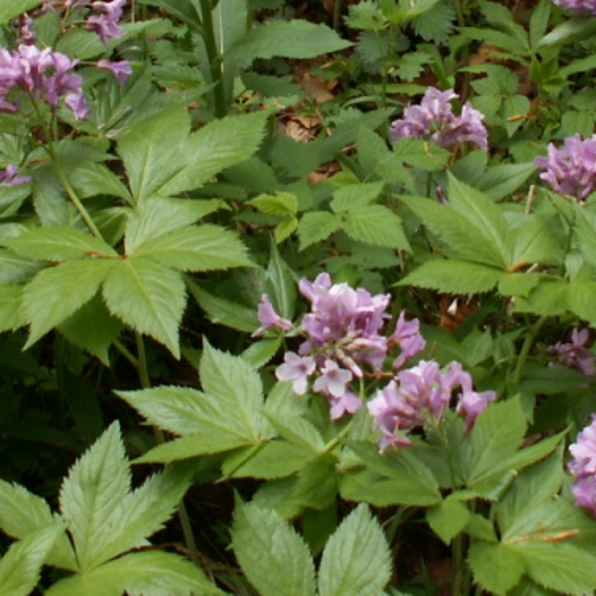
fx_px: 1636
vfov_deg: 20.2
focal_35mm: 84
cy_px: 40
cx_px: 367
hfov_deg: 20.6
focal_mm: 5.86
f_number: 3.5
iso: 50
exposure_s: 1/30
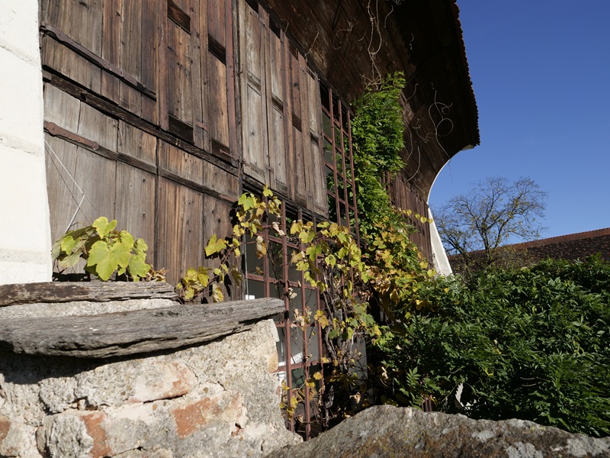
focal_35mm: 24
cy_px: 229
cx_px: 305
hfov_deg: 71.6
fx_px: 423
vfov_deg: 56.8
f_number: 7.1
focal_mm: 12
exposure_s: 1/640
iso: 200
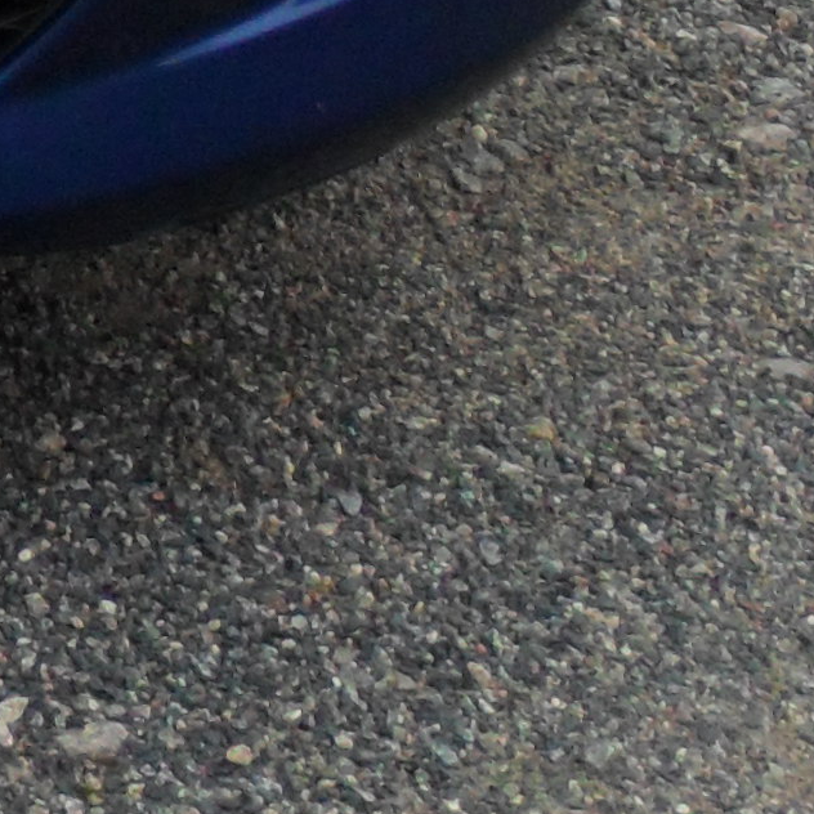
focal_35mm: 163
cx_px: -934
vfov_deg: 10.1
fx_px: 4337
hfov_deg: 9.8
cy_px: -671
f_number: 3.5
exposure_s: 1/250
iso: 80
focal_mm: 4.9
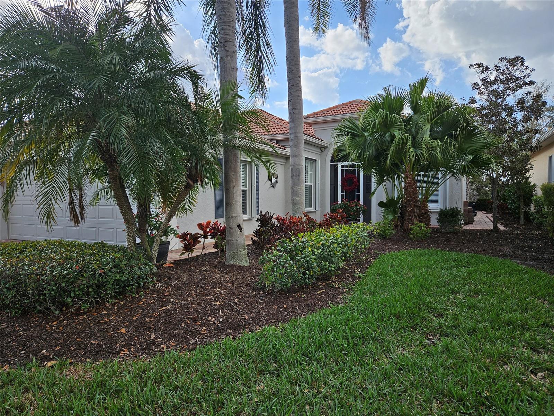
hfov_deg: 73.9
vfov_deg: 58.9
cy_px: 208
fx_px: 368
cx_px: 277
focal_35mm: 23
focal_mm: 5.4
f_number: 1.8
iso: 25
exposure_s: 1/981
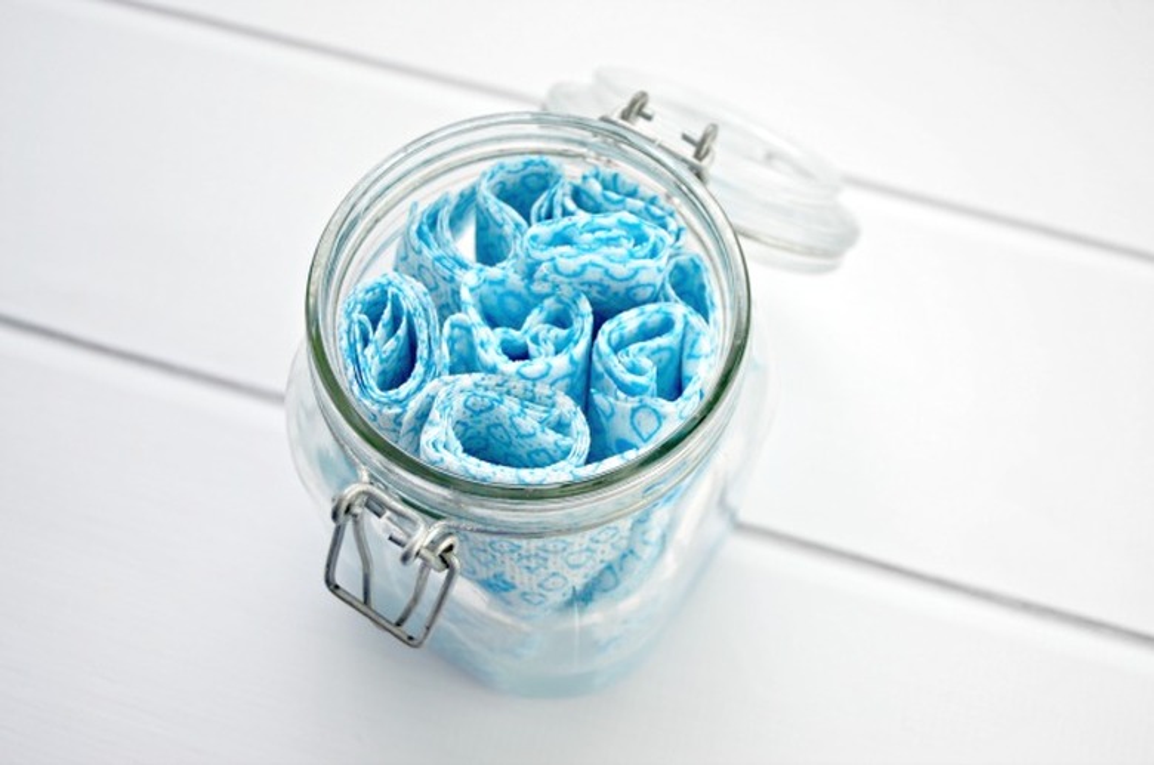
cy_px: 382
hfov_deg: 46.5
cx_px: 577
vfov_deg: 31.8
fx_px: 1344
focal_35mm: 42
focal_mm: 28
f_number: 4
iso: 220
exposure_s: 1/125
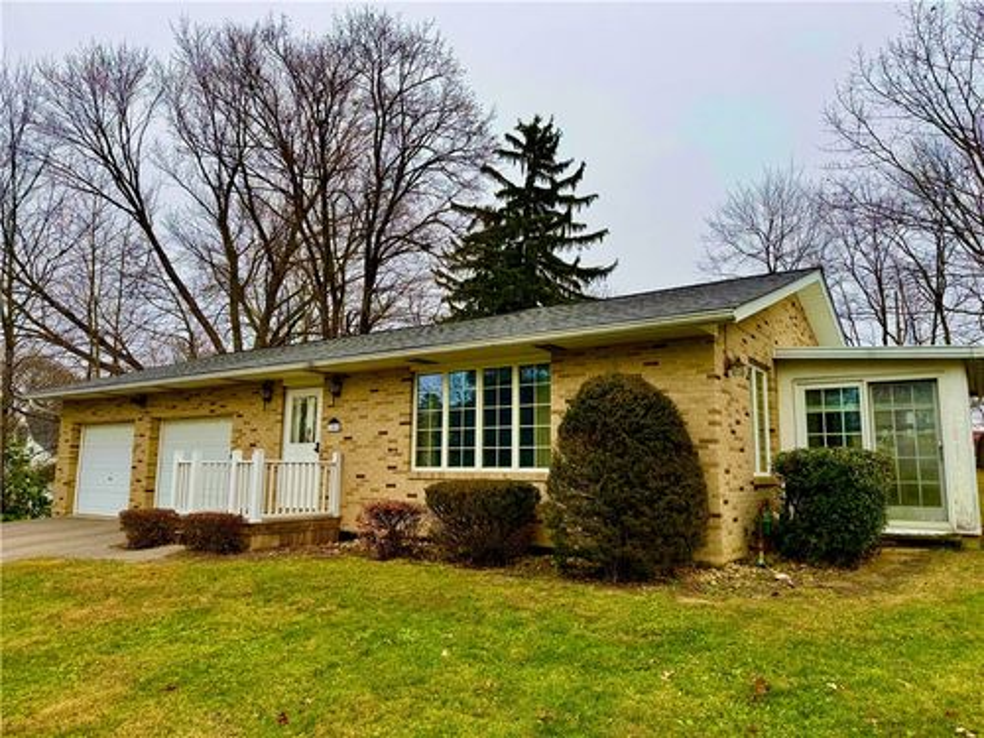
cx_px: 492
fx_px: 682
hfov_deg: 71.6
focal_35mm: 24
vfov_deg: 56.8
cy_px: 369
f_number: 1.78
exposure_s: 1/802
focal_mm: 6.76
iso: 80
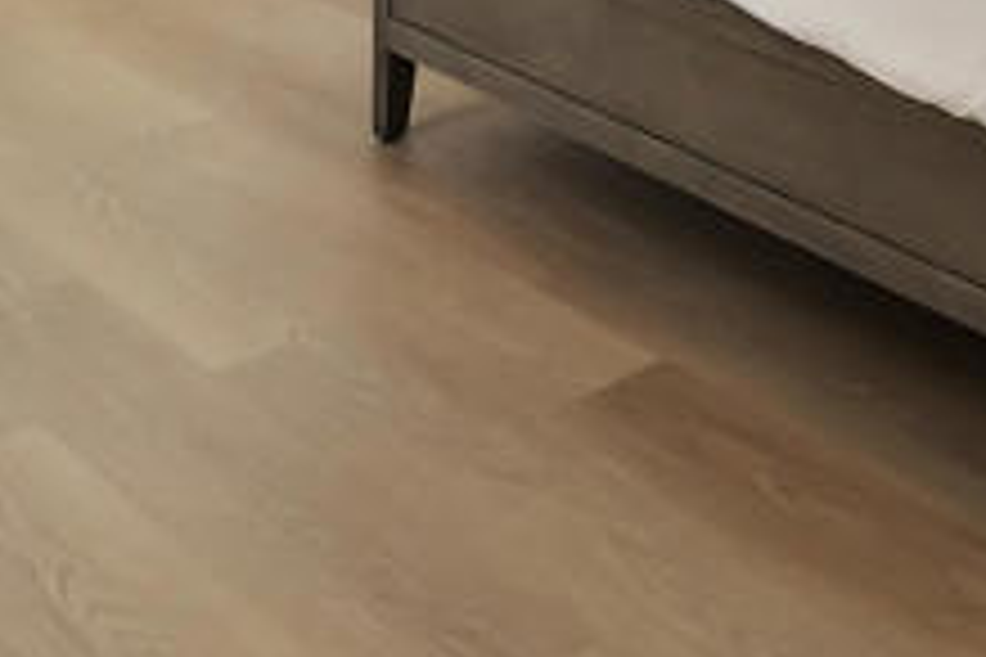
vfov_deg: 14.9
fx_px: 1917
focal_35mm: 70
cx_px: 1364
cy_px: -749
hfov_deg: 24.3
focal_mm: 10
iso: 400
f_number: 8
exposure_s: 1/30
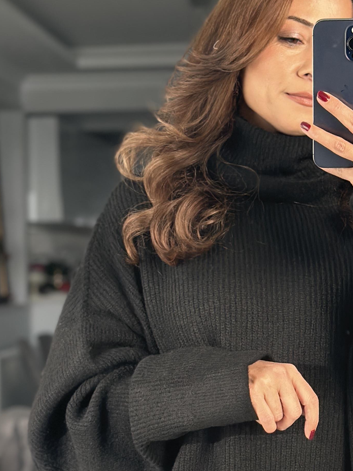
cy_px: 395
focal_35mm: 106
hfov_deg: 13.9
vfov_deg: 18.3
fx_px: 1442
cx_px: 306
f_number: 1.78
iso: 100
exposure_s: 1/172
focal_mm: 6.86
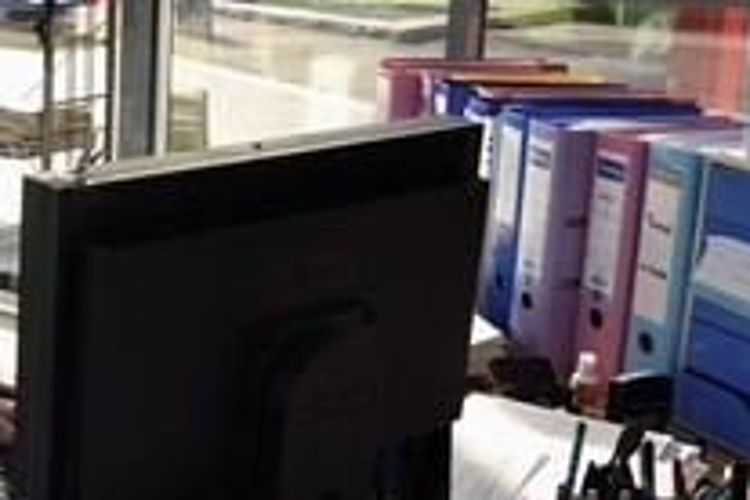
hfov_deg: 29.1
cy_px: 185
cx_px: 7
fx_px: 1354
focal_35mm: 65
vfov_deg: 20.9
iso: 800
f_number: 10
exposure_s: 1/125
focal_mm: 32
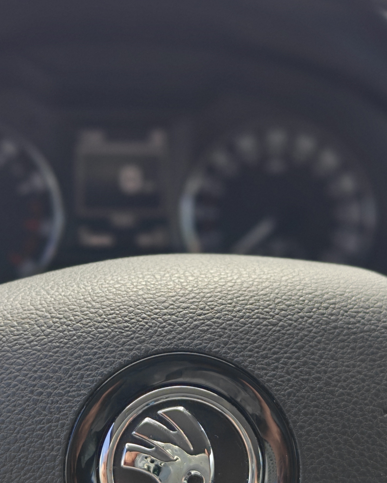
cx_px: 178
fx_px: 887
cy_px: 262
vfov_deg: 30.5
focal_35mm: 62
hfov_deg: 24.6
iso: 50
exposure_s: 1/312
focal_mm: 6.06
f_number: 3.5
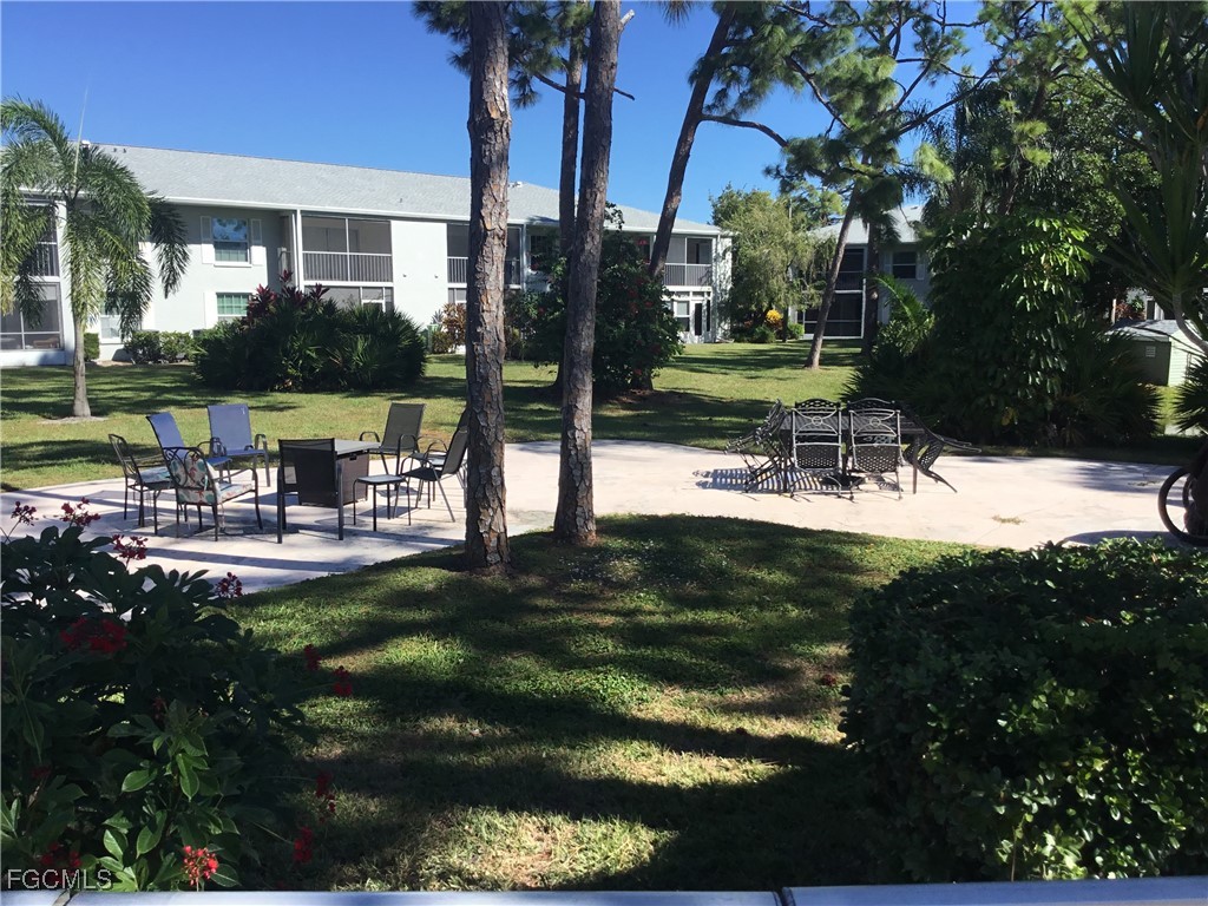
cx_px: 604
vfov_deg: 45.4
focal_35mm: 31
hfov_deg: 58.4
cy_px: 453
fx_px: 1082
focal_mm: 3.3
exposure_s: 1/1199
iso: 25
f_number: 2.4
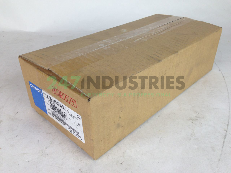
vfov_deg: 42.9
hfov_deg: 55.4
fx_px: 220
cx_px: 116
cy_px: 86
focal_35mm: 33
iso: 50
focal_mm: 4.12
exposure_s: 1/122
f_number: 2.4
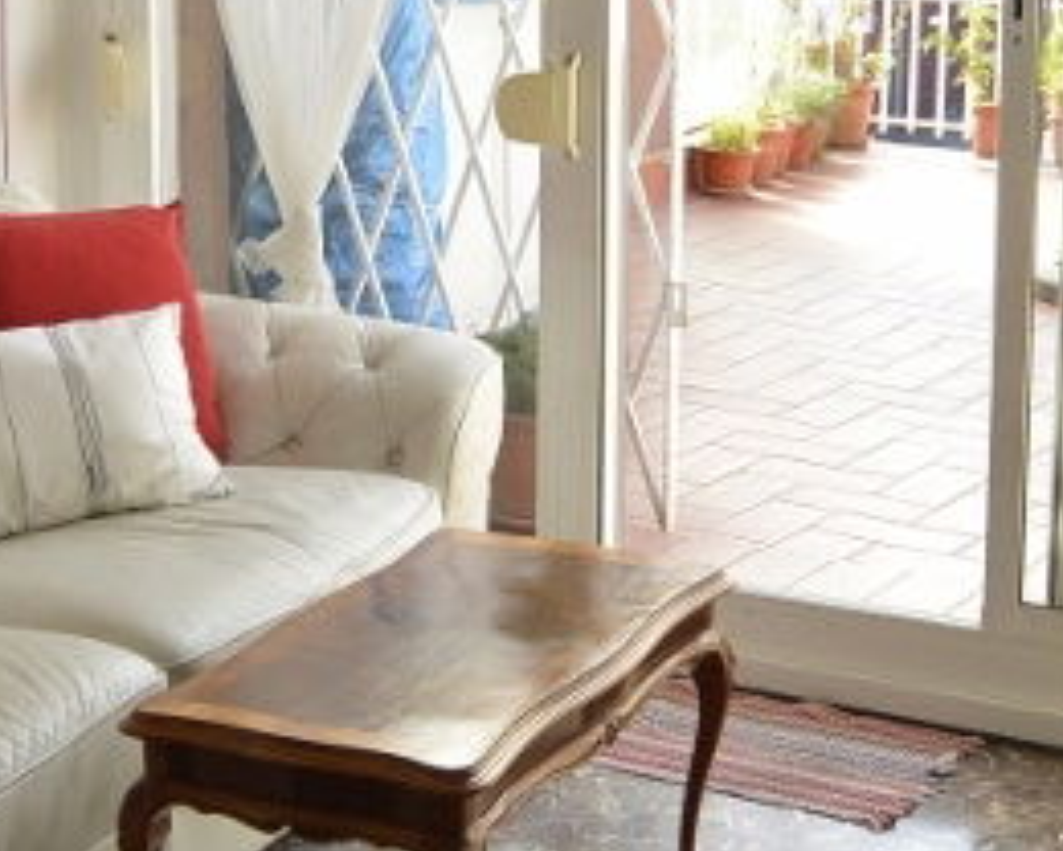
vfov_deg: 18.2
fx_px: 2643
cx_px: 499
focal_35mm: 84
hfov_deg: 22.7
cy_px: 286
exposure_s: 1/250
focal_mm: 11
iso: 250
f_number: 3.5
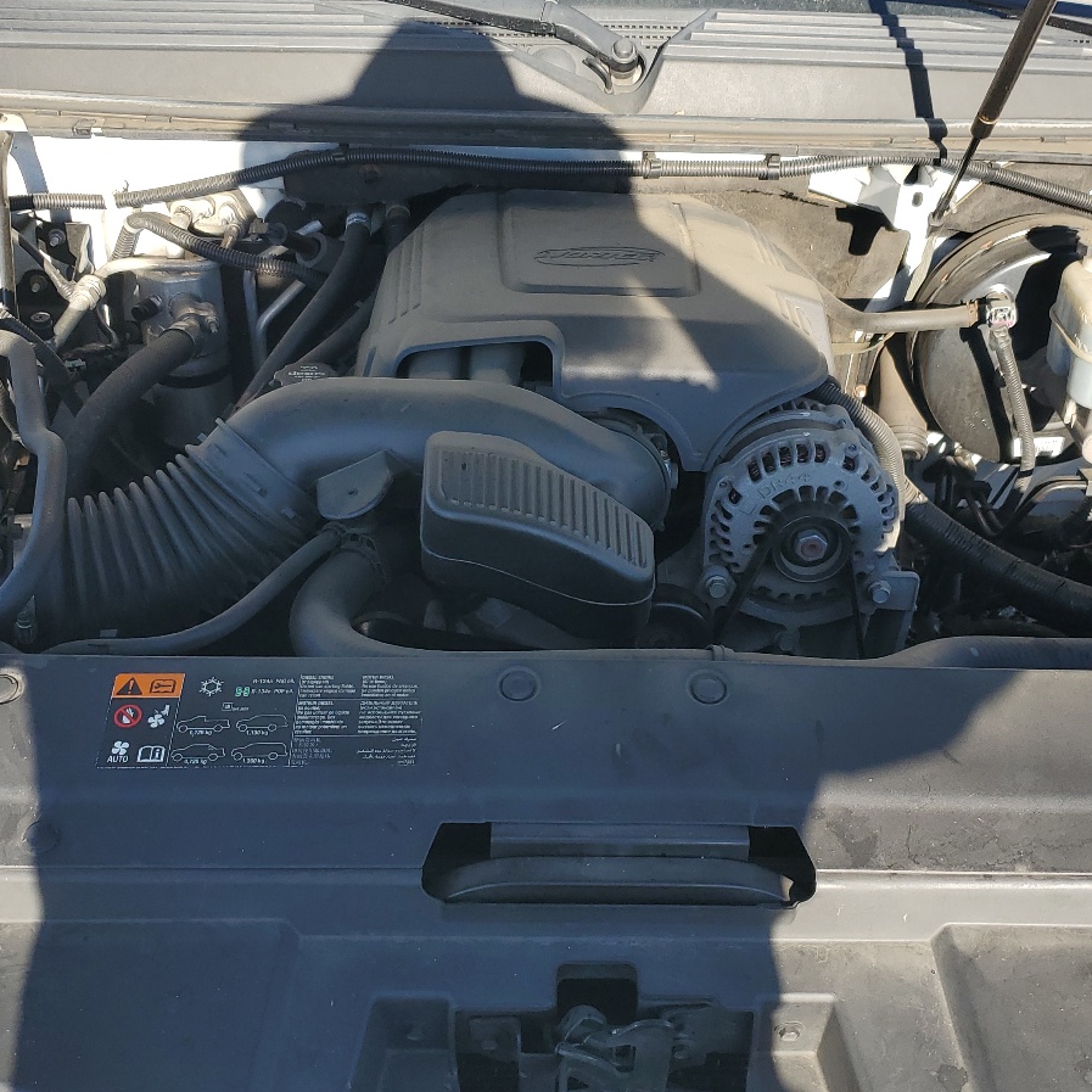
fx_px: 1463
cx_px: 581
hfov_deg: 40.9
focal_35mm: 41
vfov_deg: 40.9
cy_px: 495
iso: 50
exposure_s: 1/1000
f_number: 1.5
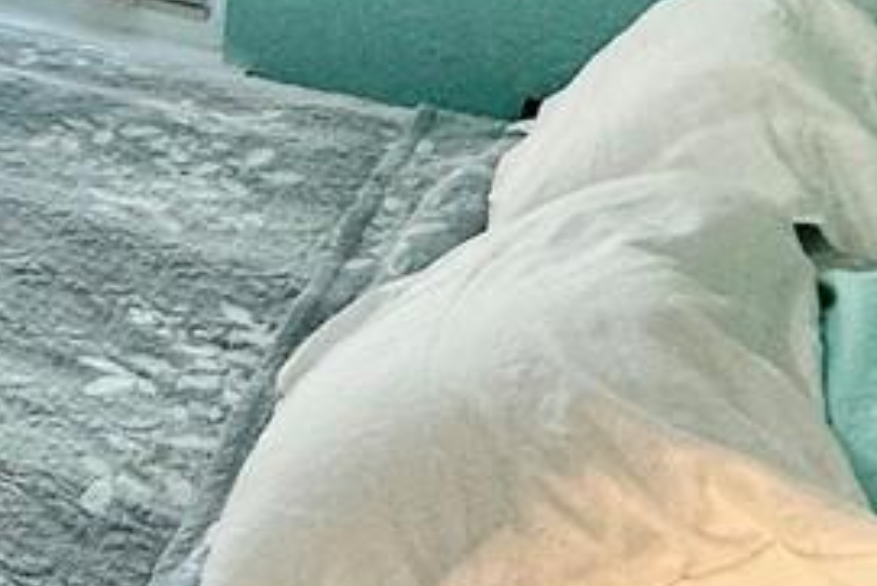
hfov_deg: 21.6
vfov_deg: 14.0
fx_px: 2096
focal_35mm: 86
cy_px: -482
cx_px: -233
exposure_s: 1/120
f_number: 2.2
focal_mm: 2.22
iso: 125
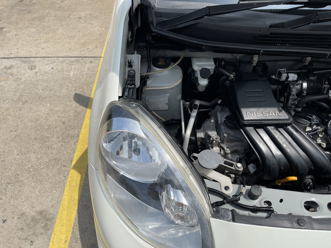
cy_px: 124
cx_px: 166
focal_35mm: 26
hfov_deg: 67.3
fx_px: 249
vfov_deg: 53.1
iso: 32
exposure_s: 1/3788
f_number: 1.6
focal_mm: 5.1
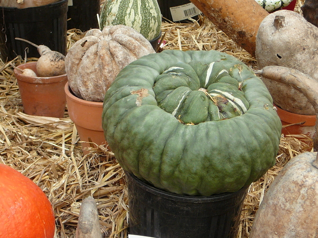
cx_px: 159
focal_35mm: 74
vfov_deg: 19.9
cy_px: 119
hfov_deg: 26.3
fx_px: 680
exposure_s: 1/80
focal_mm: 8.7
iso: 100
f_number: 3.5
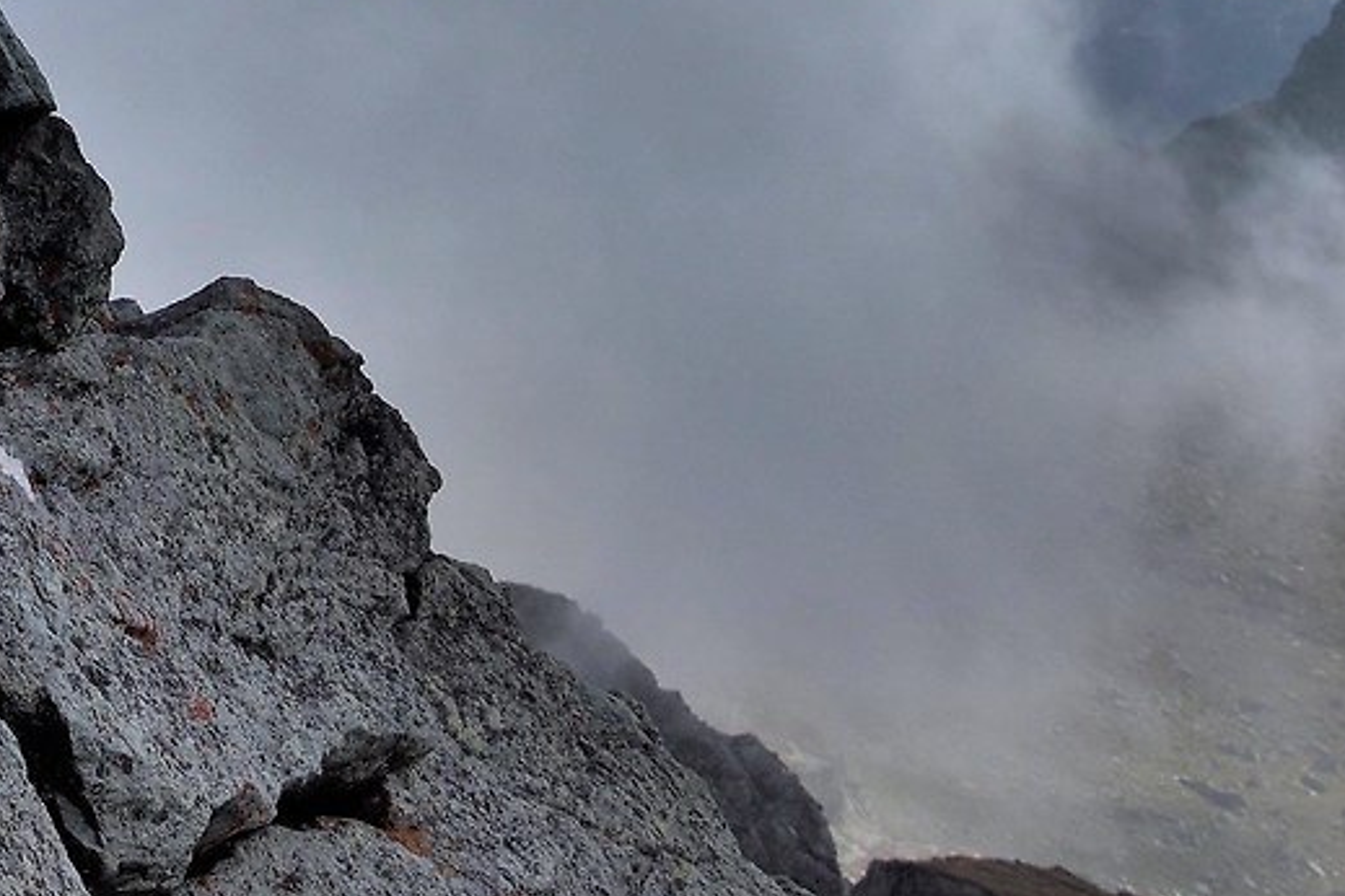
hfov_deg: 23.8
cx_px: -438
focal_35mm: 74
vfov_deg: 14.3
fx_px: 2765
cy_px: -1067
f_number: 8
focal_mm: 16
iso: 100
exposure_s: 1/400
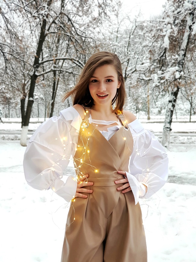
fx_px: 392
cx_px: 98
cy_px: 131
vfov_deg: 36.8
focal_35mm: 52
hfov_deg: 28.0
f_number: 2.4
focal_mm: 6
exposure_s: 1/33
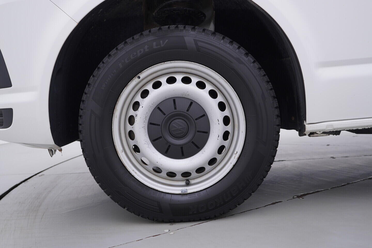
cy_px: 124
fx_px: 372
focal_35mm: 36
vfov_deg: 36.9
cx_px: 186
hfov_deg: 53.1
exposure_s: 1/60
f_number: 3.5
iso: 125
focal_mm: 24
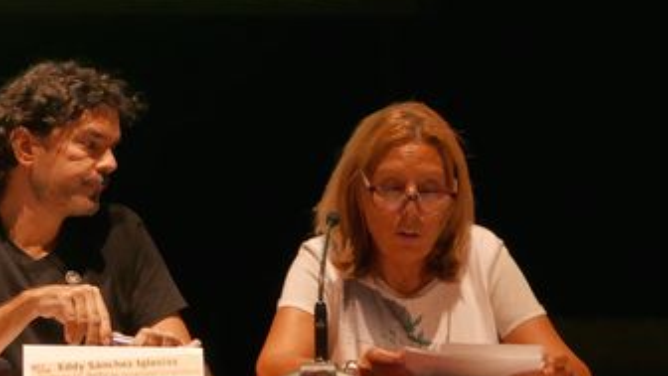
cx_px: -250
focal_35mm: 170
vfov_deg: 7.1
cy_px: -82
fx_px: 3011
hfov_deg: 12.2
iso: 800
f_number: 2.8
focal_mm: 26.3
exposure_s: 1/200
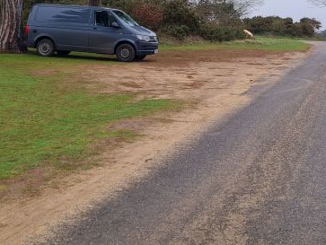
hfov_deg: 28.4
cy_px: 14
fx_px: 641
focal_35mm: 68
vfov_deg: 21.1
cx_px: 207
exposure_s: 1/196
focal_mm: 5.4
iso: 50
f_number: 1.8
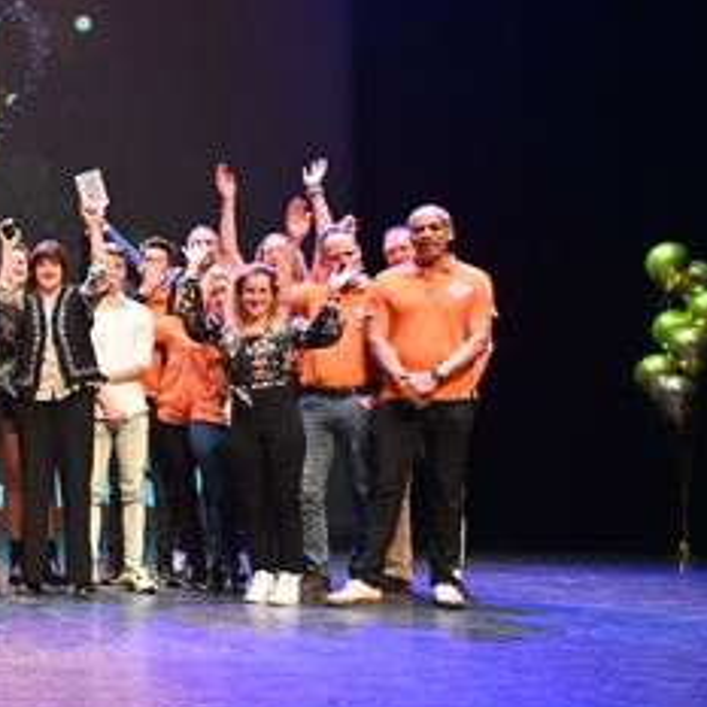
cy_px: 432
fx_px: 1363
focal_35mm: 59
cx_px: -194
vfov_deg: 29.0
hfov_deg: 25.4
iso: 3200
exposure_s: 1/125
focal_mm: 27
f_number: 4.2
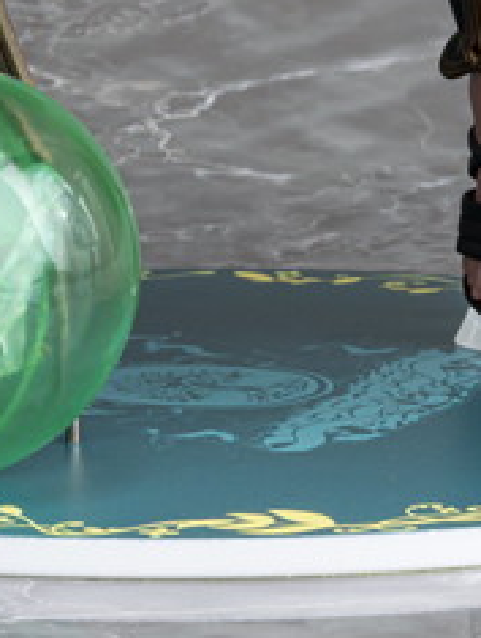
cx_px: 361
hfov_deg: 5.7
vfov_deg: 7.1
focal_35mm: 260
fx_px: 4804
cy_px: -920
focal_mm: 64
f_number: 22
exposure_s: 1/100
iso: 200
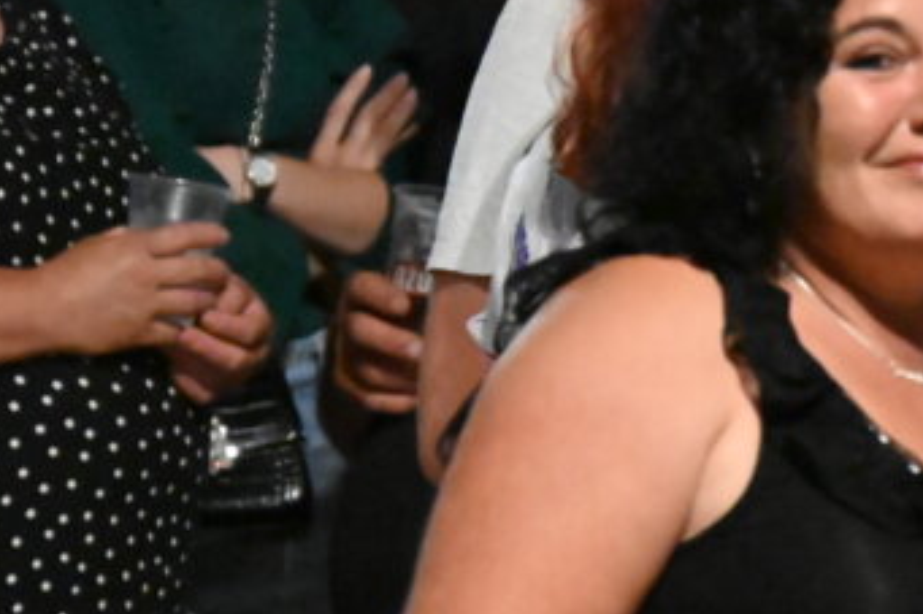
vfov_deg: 2.8
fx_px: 12710
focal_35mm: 496
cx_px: 1107
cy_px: 456
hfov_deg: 4.1
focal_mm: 165
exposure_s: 1/200
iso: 36000
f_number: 6.3
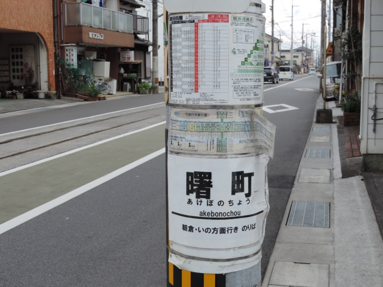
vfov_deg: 29.1
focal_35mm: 50
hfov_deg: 38.2
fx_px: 553
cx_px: 192
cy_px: 144
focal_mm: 8.9
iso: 80
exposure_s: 1/80
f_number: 3.6
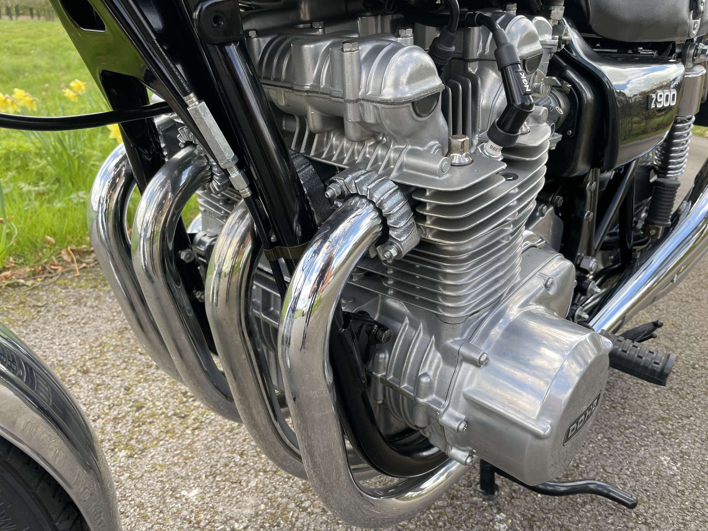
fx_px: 532
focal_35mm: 26
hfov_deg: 67.3
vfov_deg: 53.1
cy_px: 266
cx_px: 354
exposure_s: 1/288
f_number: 1.6
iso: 32
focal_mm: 4.2
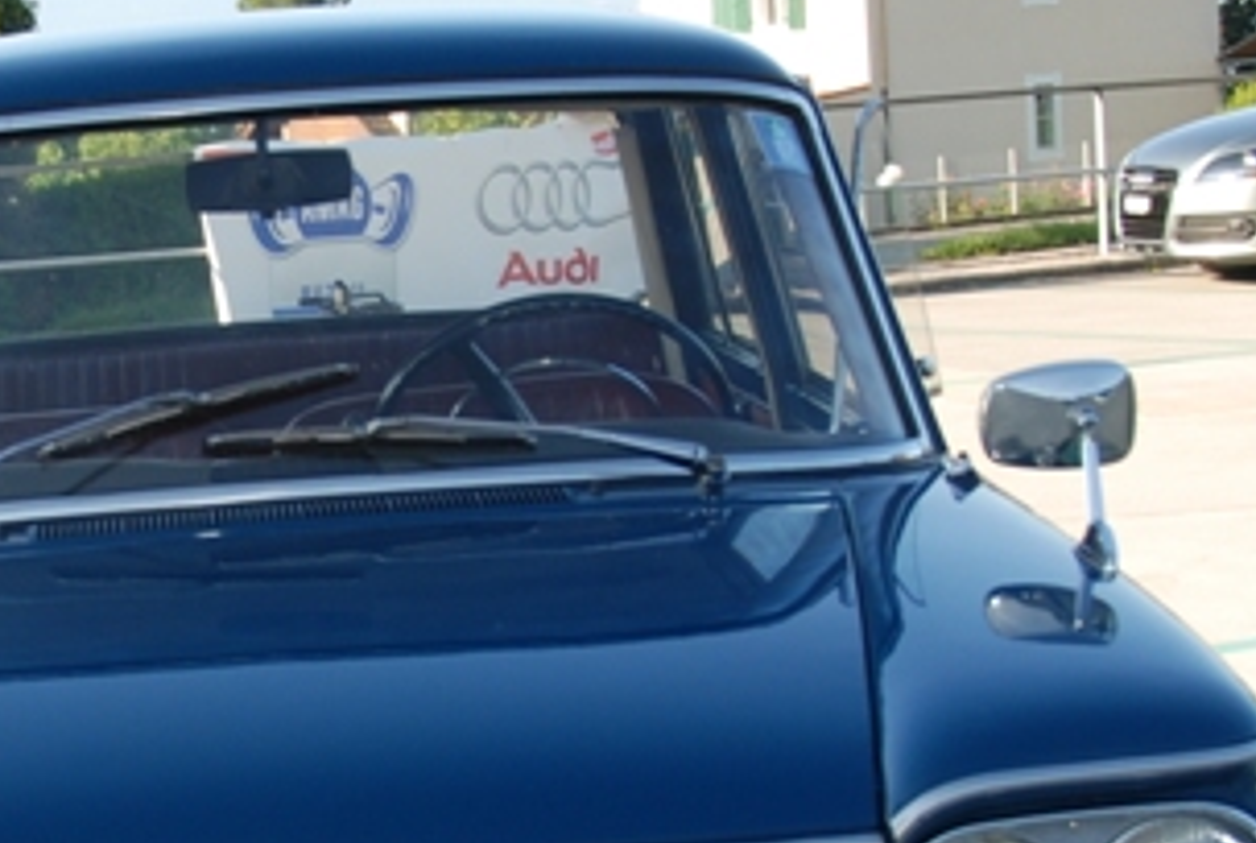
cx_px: 202
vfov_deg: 11.1
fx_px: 4335
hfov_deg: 16.3
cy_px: 570
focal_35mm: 124
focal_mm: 26
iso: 100
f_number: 4
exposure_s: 1/200
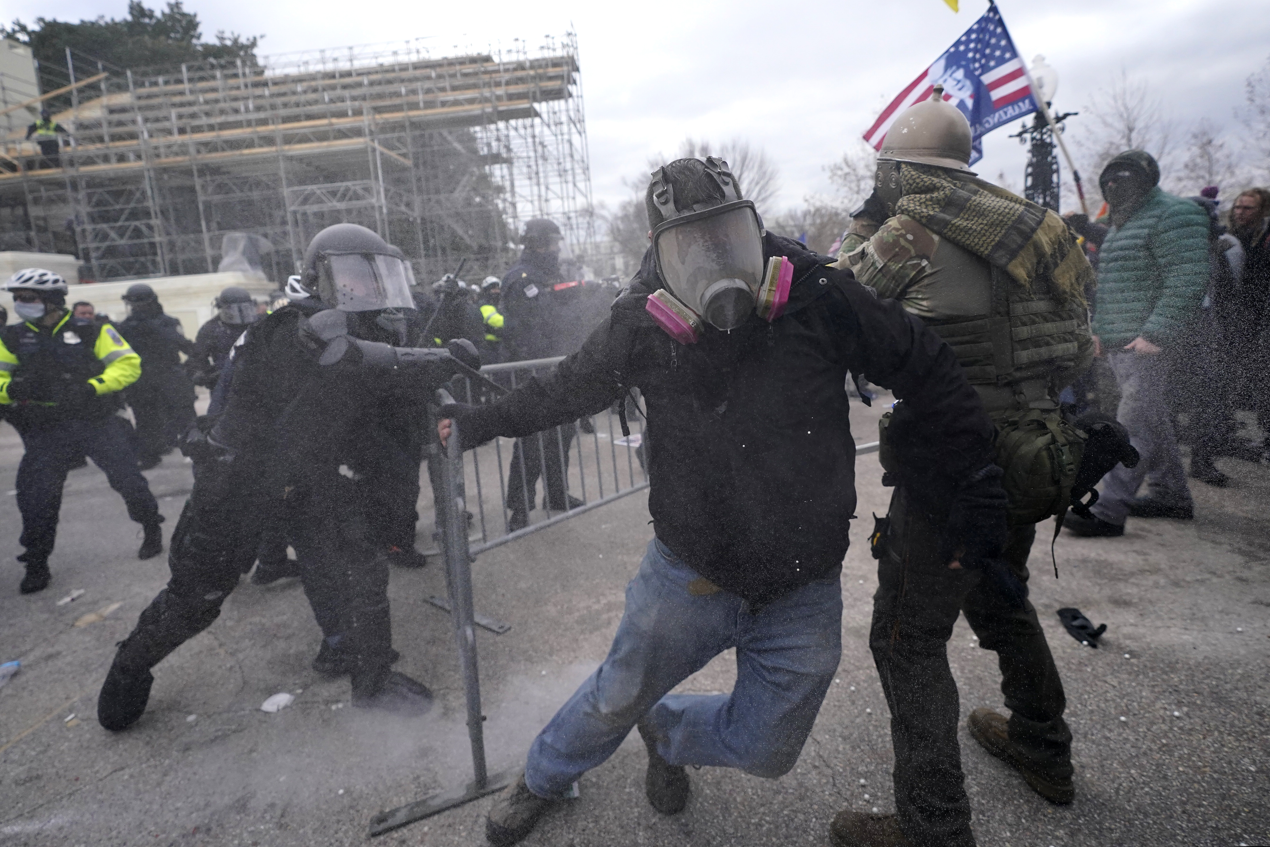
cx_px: 658
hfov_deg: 90.0
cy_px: 372
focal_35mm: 18
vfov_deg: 67.1
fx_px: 635
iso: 1600
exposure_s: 1/10000
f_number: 2.8
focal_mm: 16
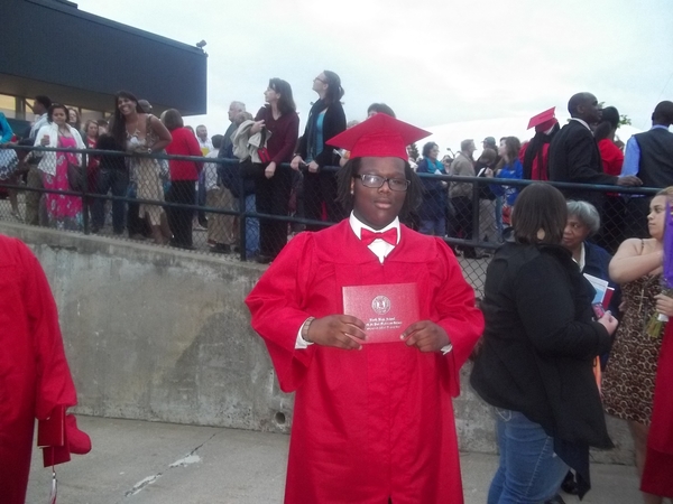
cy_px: 252
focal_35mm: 32
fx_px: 622
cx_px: 336
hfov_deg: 56.8
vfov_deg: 44.2
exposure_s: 1/30
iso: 250
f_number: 2.9
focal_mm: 5.7
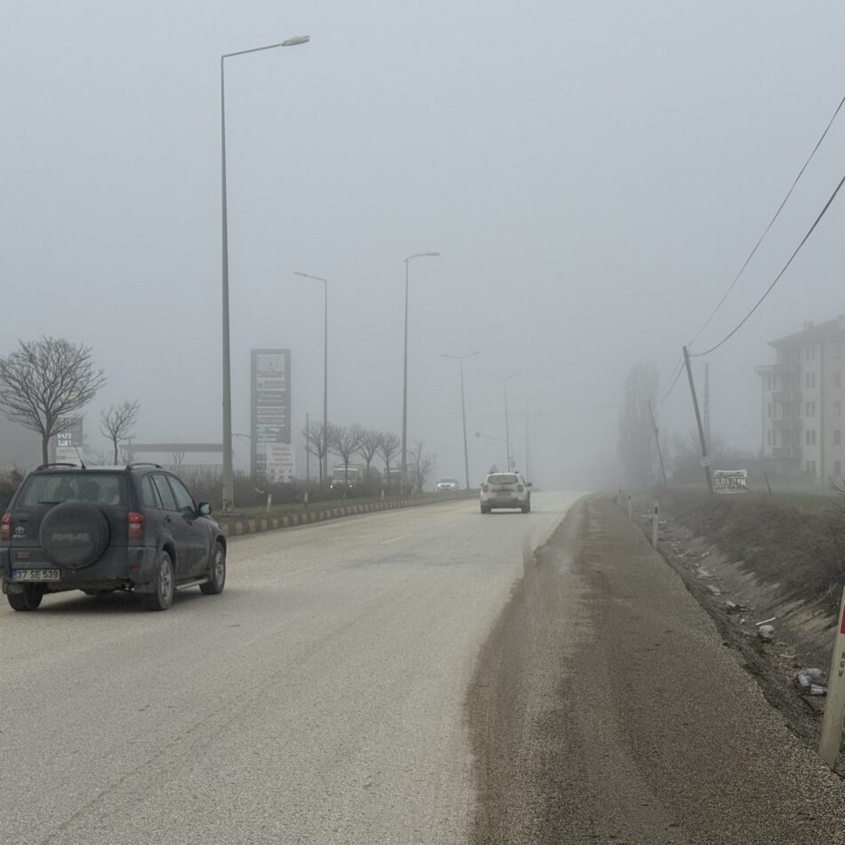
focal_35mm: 57
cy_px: 425
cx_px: 412
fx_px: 1574
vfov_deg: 30.0
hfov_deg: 30.0
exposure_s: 1/4608
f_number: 1.78
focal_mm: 6.76
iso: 64
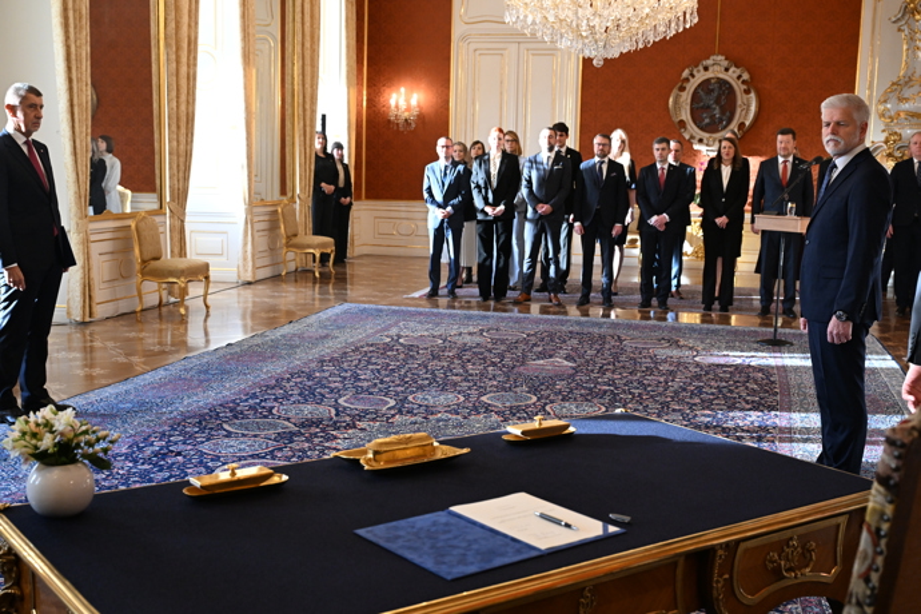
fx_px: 1100
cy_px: 307
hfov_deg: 45.4
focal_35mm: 43
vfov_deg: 31.2
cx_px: 460
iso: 3200
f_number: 5.6
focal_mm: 43
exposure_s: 1/400
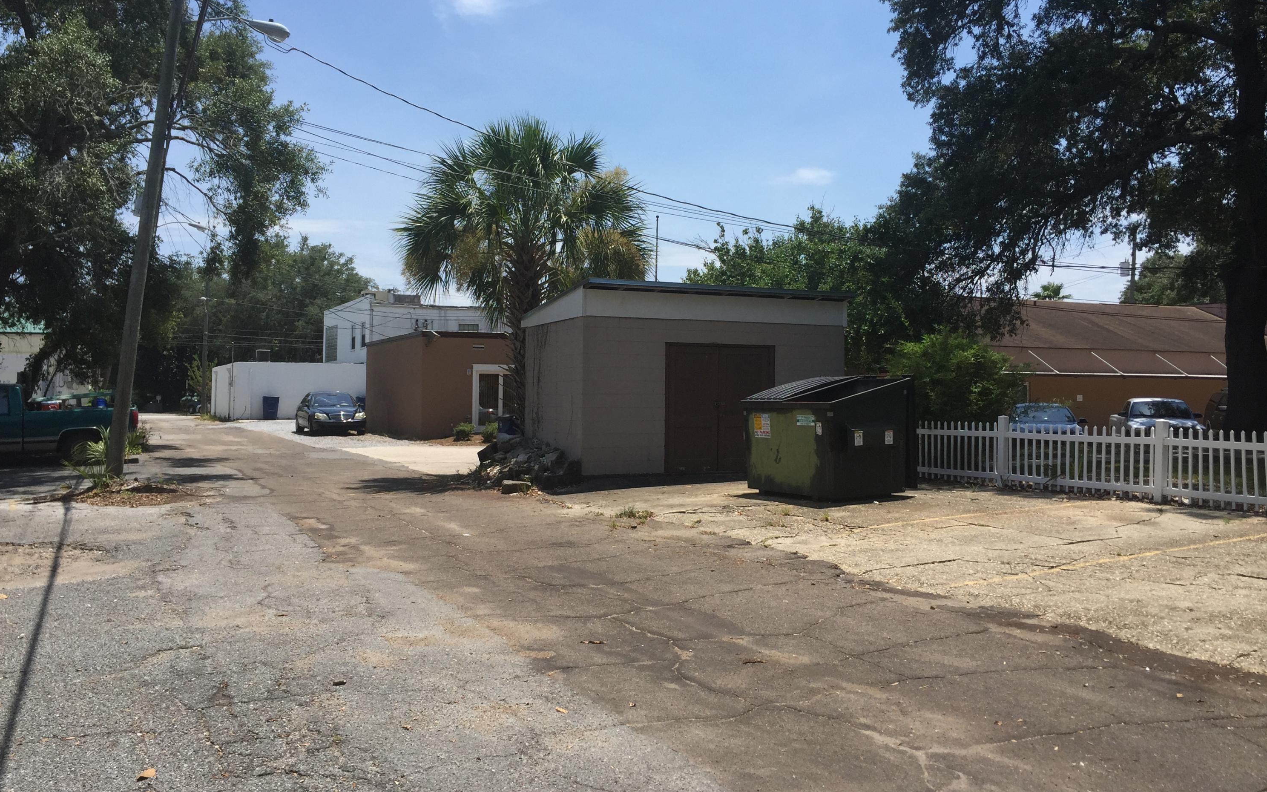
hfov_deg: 61.2
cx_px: 629
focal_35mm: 31
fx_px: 1070
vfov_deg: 40.6
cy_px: 362
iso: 32
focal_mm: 4.15
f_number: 2.2
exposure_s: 1/2475
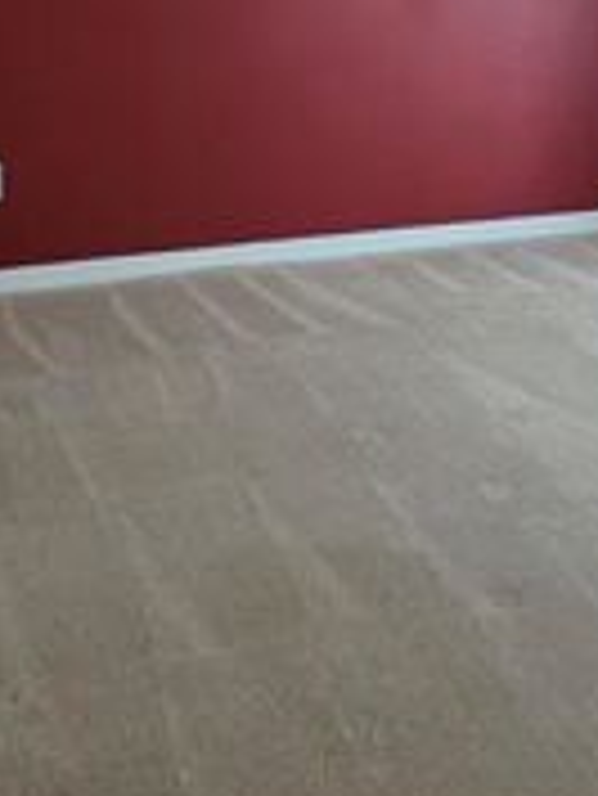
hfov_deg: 21.3
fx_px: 1587
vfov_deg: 26.4
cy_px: -31
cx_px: 339
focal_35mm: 69
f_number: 1.7
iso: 500
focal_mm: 6.3
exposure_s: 1/120
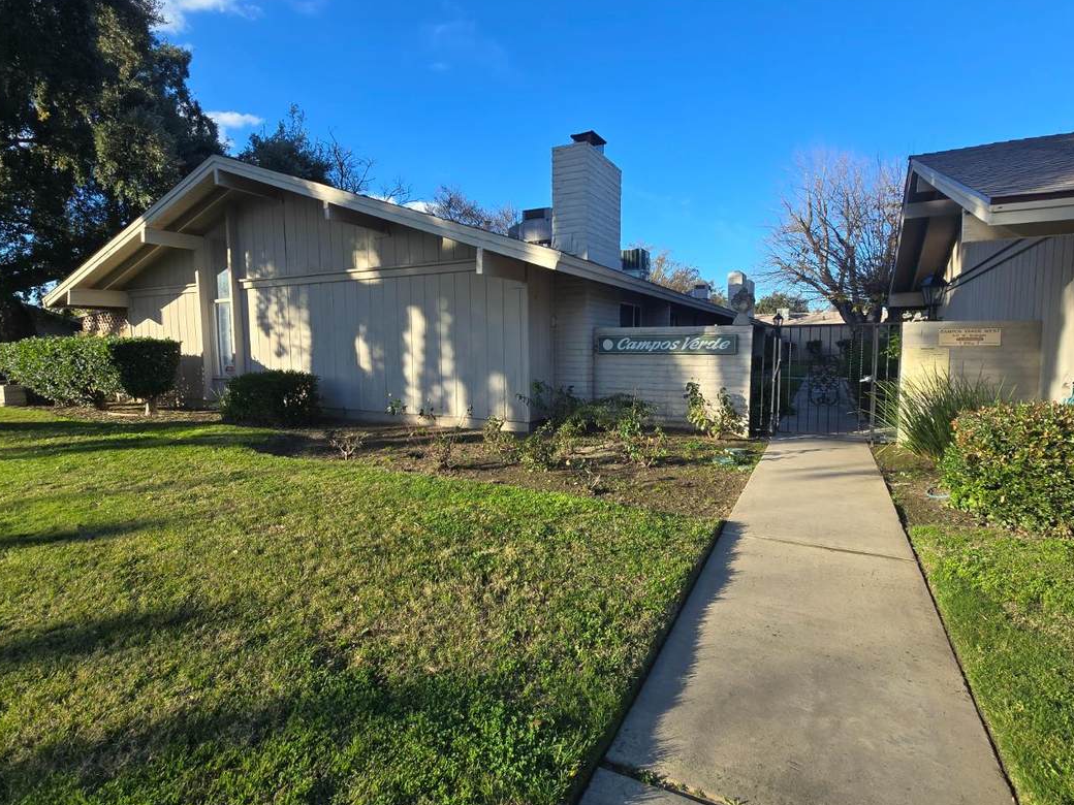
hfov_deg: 94.5
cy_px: 398
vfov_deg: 78.1
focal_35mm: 16
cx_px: 549
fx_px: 496
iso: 50
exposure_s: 1/960
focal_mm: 2.2
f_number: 2.2
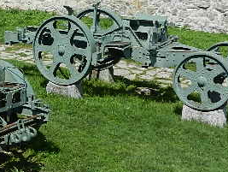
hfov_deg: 23.9
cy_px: 46
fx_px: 521
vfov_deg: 18.6
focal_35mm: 79
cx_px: 19
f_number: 3.8
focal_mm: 5.9
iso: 160
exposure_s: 1/1600
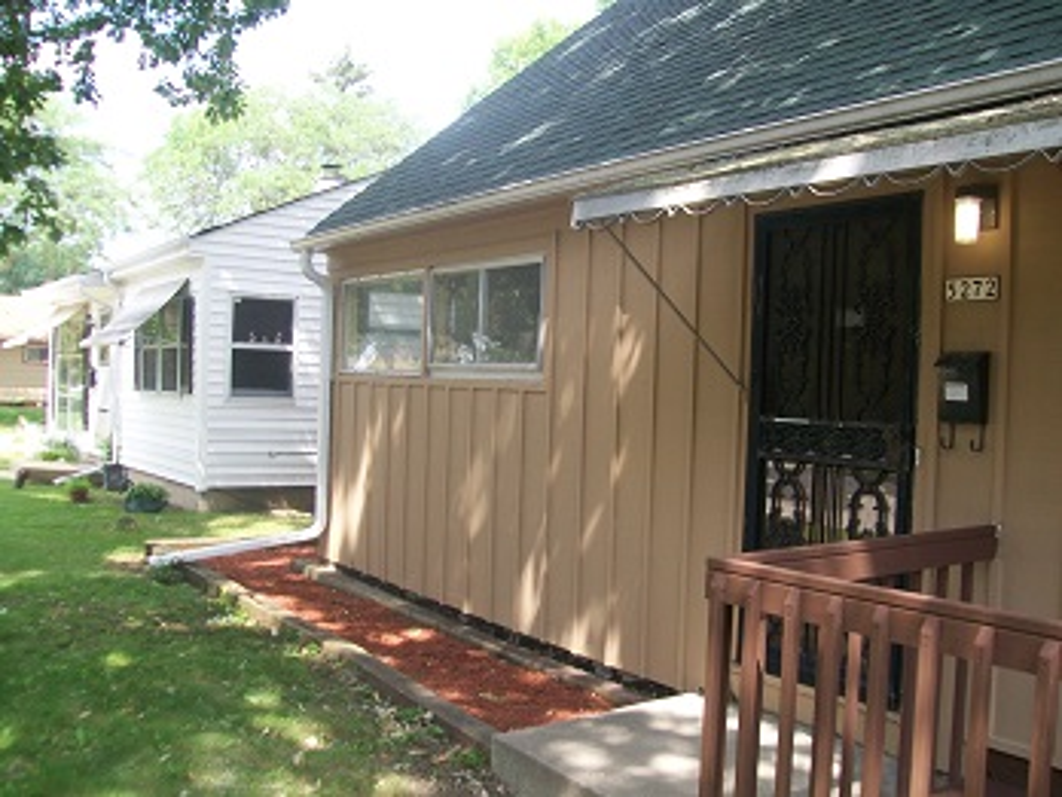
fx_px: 1104
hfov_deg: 51.4
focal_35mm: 36
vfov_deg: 39.7
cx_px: 531
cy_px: 398
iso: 64
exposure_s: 1/160
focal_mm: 6
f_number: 2.7
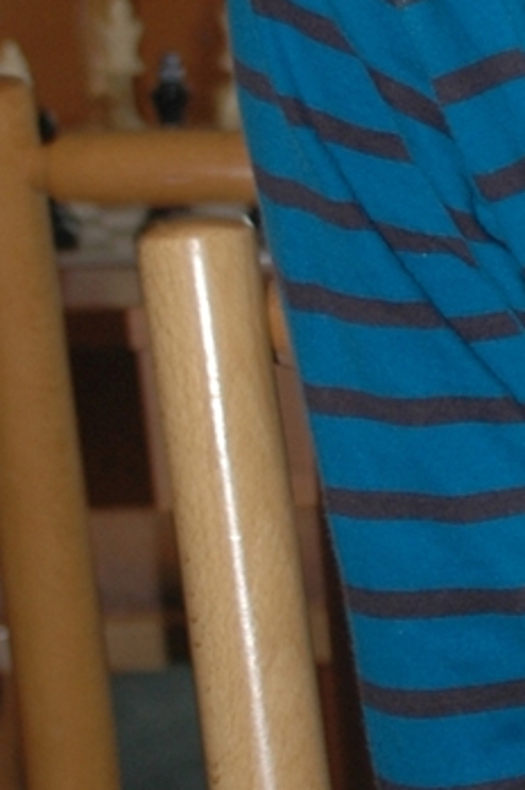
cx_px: 1093
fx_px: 6334
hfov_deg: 4.7
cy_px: 317
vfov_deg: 7.1
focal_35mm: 289
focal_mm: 42
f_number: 5.3
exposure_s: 1/60
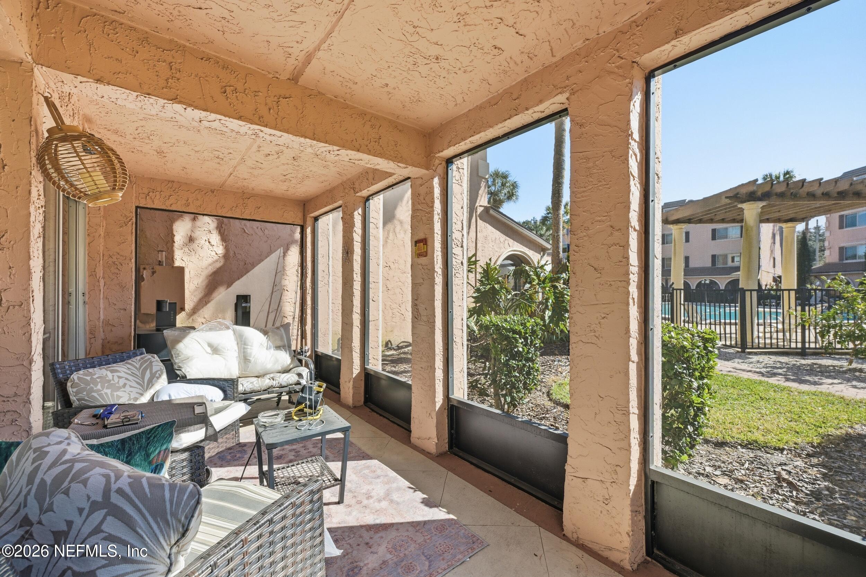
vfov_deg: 81.2
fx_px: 337
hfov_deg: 104.3
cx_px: 433
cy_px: 288
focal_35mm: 14
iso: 640
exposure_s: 1/8000
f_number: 8
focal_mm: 14
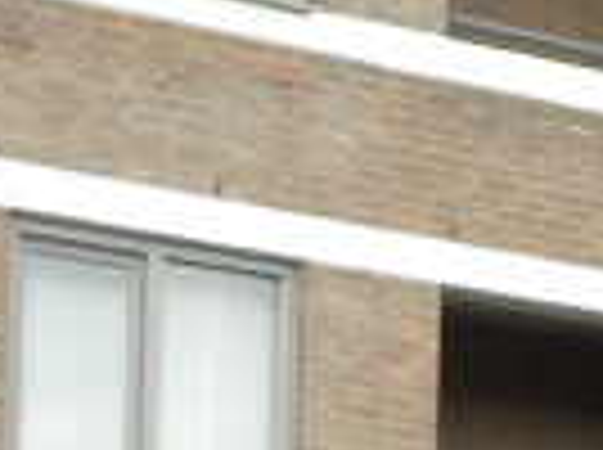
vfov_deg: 6.4
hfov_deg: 8.8
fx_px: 3825
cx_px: 904
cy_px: 1035
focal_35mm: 220
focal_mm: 8.2
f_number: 3.5
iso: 64
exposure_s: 1/165
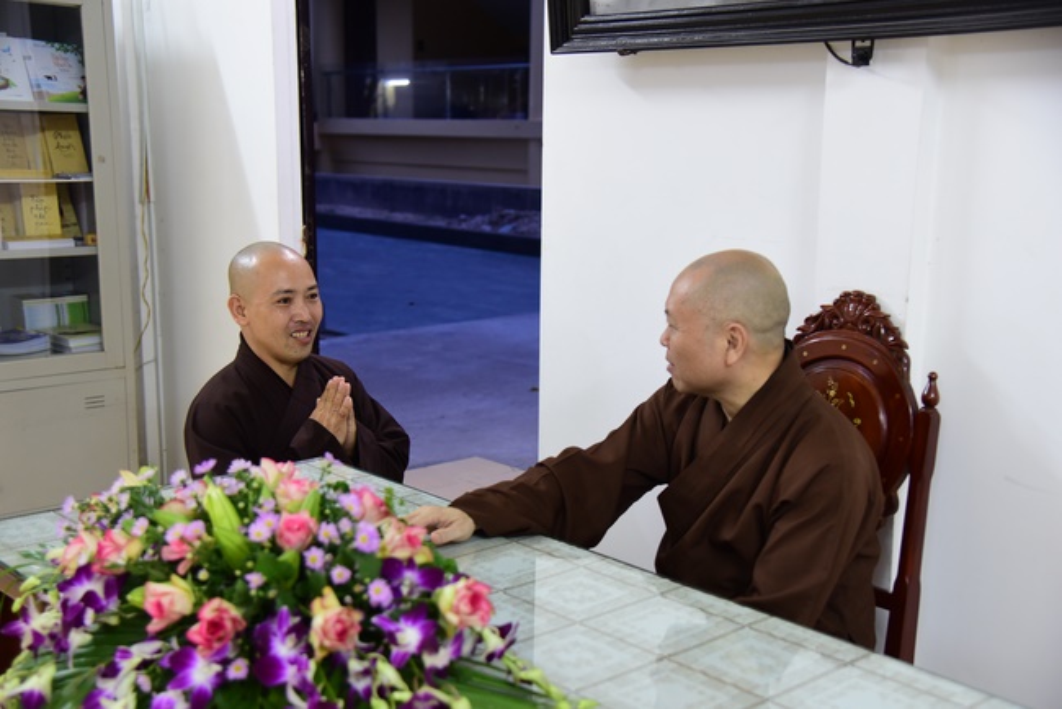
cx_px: 531
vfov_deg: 30.5
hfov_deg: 44.5
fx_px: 1299
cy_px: 354
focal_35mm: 44
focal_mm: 44
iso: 1600
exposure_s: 1/30
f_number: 4
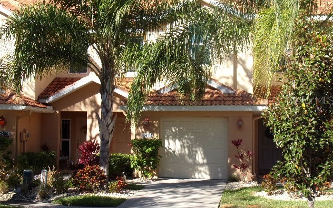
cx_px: 168
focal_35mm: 58
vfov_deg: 22.4
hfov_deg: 35.1
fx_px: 526
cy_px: 100
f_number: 4.3
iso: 80
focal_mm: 9.8
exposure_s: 1/300
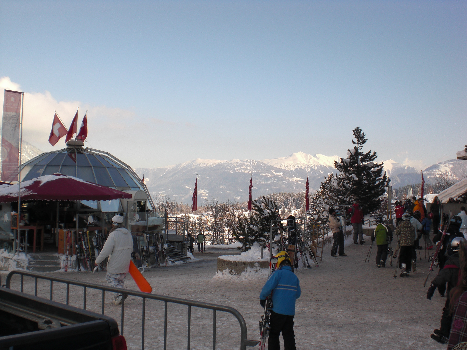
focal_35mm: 38
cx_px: 234
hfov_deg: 49.0
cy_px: 175
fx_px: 513
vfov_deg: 37.7
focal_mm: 6.3
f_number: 5.6
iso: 64
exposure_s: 1/250
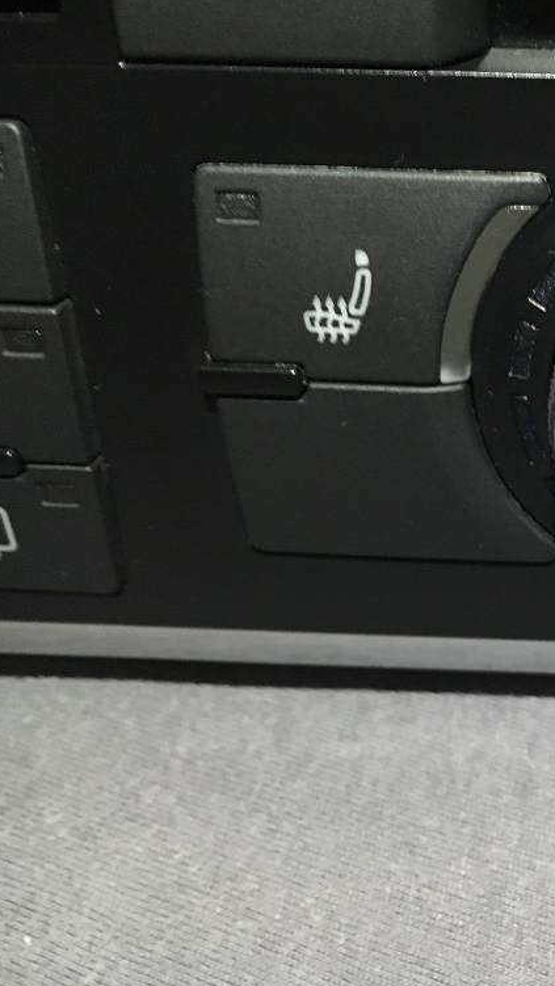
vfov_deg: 47.4
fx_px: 1125
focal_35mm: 43
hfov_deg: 25.4
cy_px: 500
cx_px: 631
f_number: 2.2
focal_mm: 4.15
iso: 400
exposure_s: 1/17
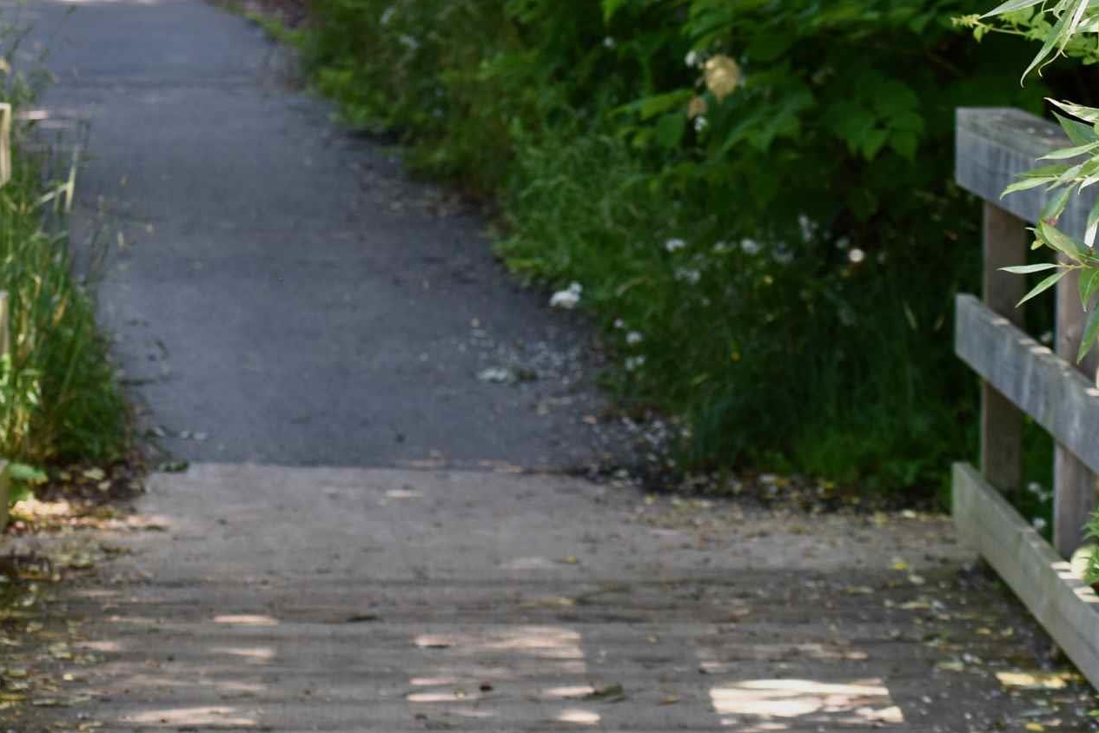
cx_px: 520
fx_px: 5191
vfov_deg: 8.0
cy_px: 36
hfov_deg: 12.1
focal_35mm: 170
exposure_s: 1/125
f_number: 5.6
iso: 400
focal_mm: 70
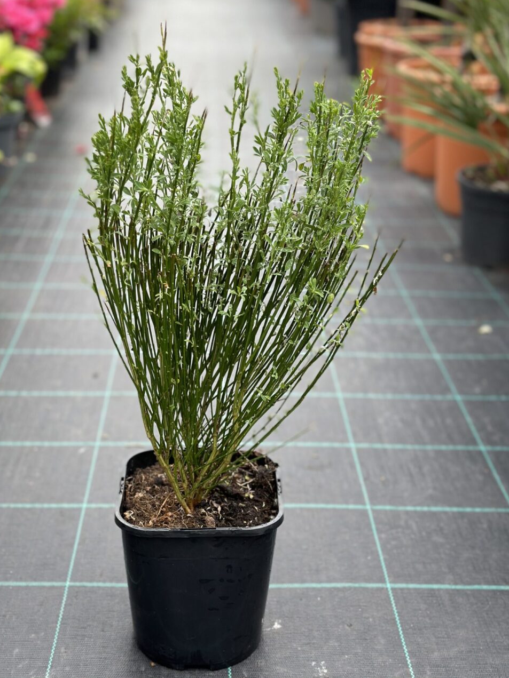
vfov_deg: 33.2
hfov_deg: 25.2
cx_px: 209
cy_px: 318
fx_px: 1137
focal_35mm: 58
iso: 80
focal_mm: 6.86
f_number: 1.78
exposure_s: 1/953
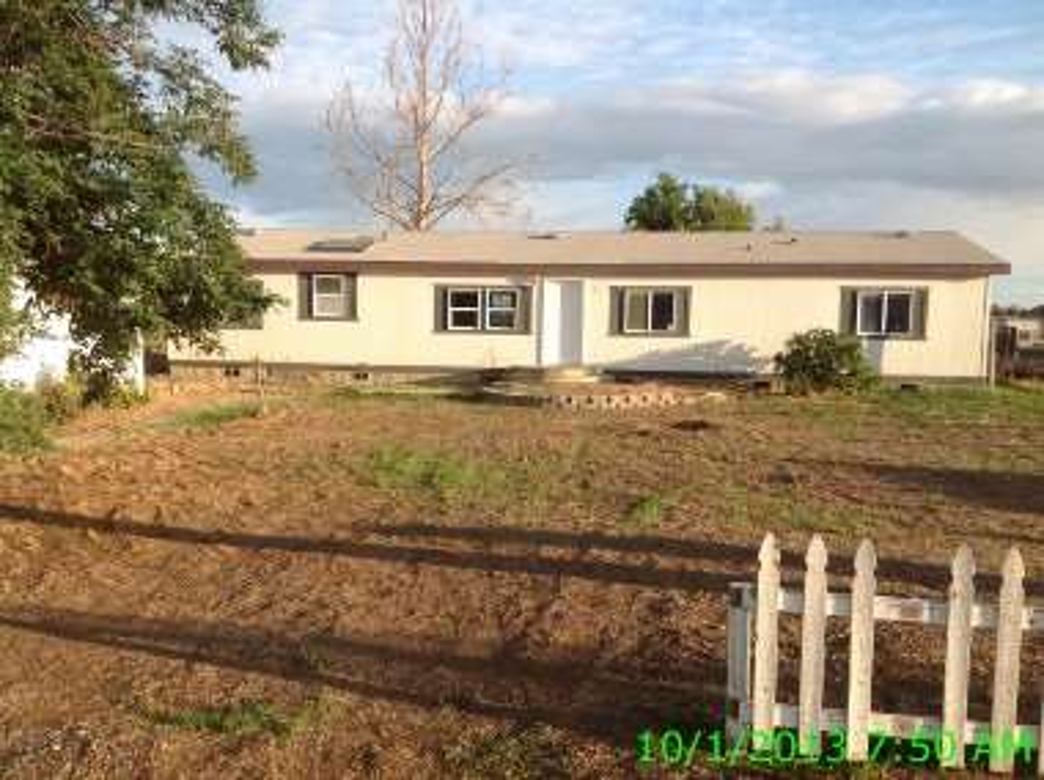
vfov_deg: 40.6
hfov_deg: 52.7
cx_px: 522
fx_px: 1054
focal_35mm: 35
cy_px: 390
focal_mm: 4.28
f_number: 2.4
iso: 50
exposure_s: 1/916
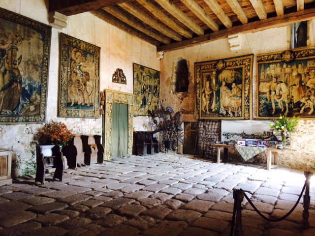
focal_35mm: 29
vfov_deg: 48.2
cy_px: 118
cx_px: 158
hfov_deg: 61.7
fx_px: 264
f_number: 2.2
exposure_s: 1/33
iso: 160
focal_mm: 4.15
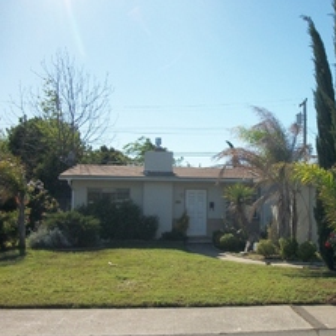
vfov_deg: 38.3
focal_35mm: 44
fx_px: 483
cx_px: 249
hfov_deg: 37.5
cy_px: 179
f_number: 8.8
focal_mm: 5.7
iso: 200
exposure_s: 1/400
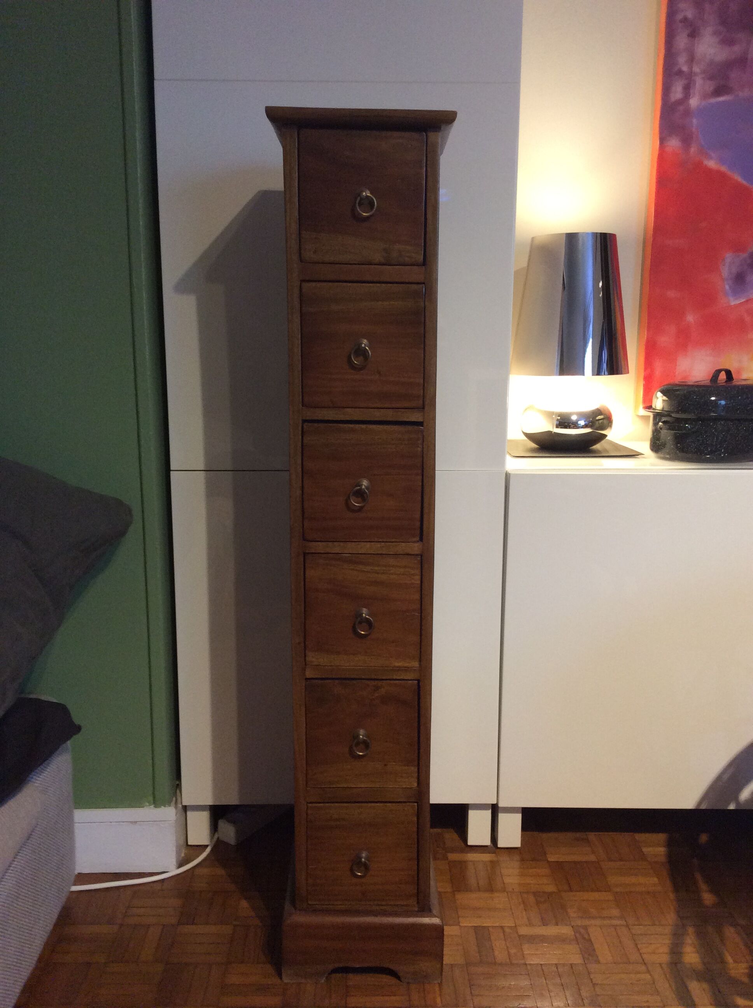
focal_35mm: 32
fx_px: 931
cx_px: 376
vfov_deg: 56.9
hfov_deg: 44.1
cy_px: 504
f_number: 2.4
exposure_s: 1/25
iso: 125
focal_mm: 3.3
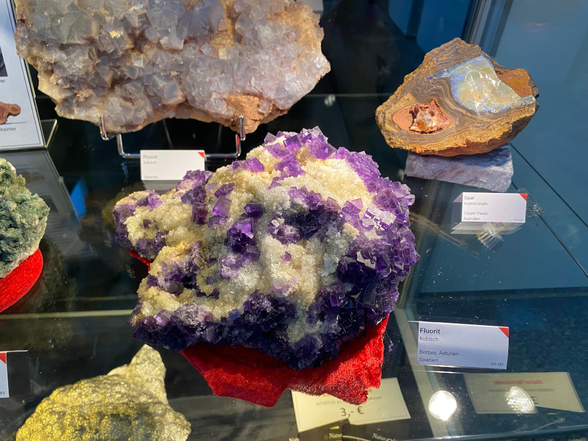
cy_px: 220
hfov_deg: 67.3
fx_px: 442
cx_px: 294
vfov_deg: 53.1
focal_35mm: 26
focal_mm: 4.25
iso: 125
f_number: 1.8
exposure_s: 1/78
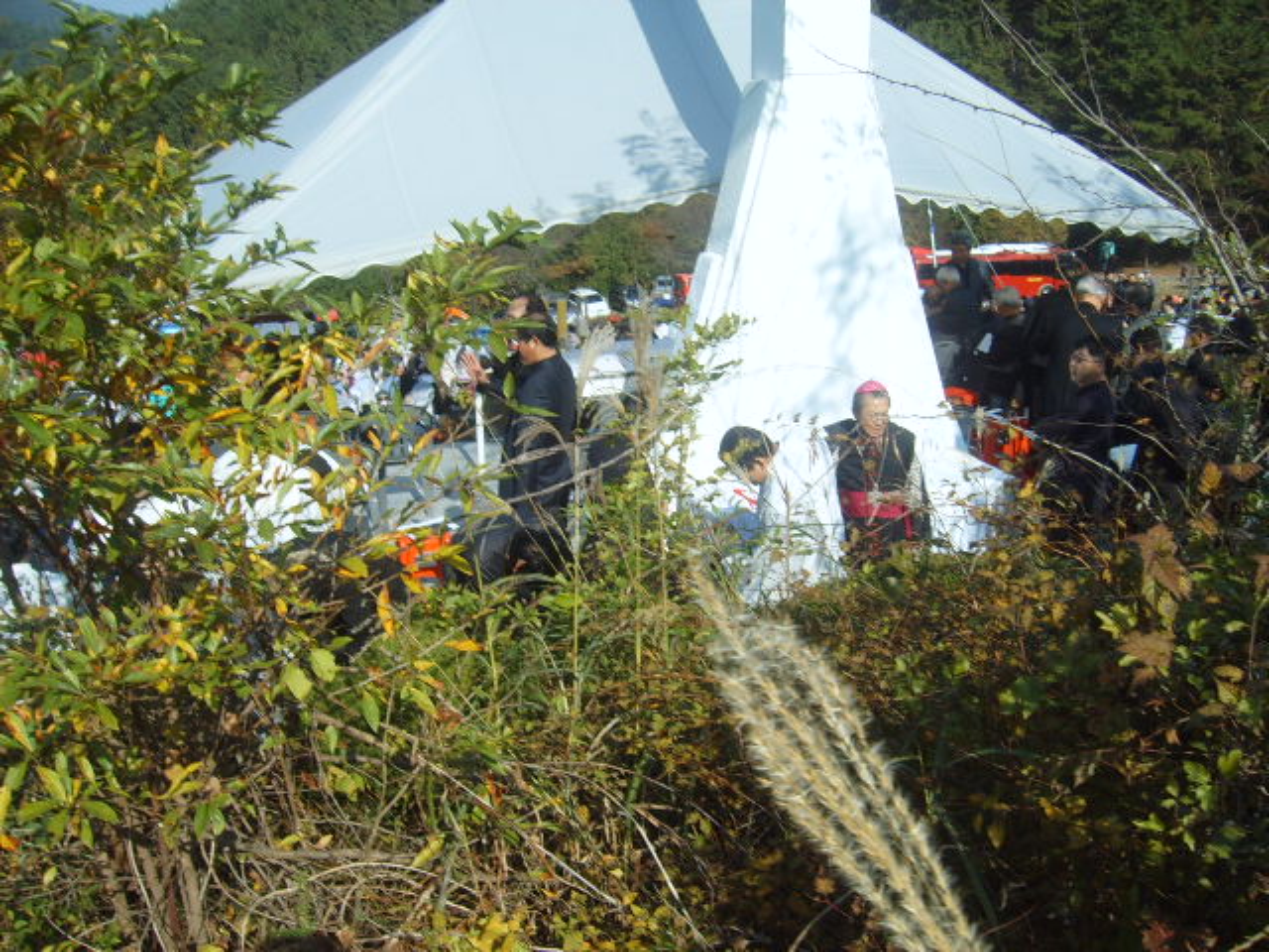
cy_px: 476
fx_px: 1283
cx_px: 634
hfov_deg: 52.6
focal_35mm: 35
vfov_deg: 40.7
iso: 50
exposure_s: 1/350
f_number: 5.8
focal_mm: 5.8
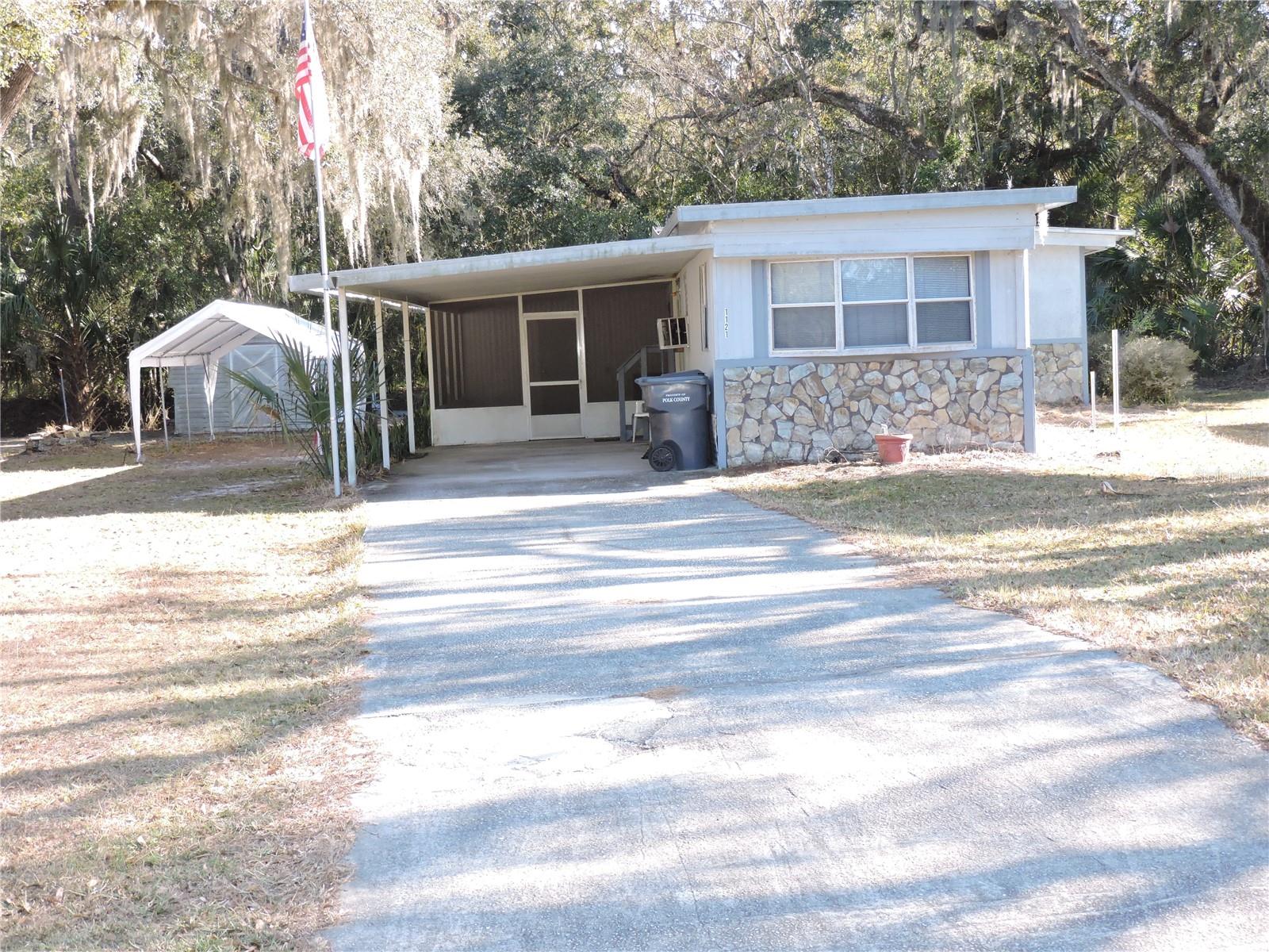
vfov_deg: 30.9
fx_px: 1723
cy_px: 476
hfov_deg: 40.4
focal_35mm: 47
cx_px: 634
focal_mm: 8.4
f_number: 3.5
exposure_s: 1/320
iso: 400
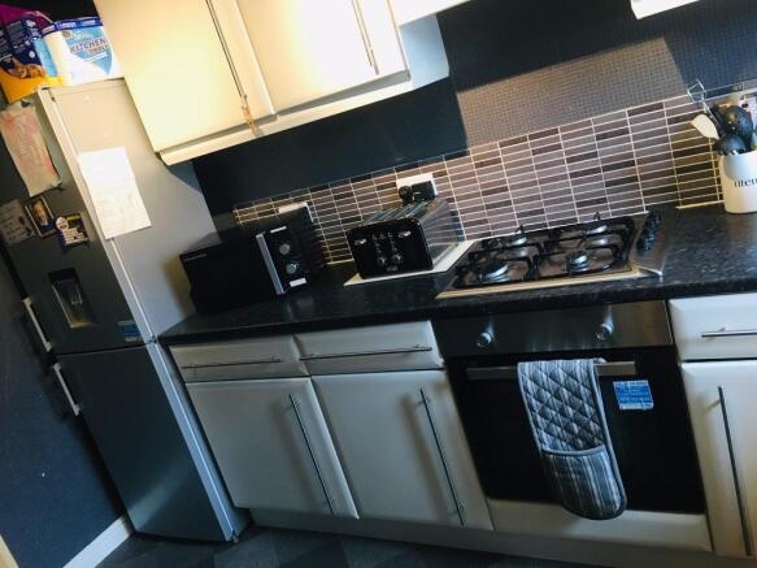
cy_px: 284
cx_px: 378
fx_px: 634
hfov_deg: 61.7
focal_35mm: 29
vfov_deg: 48.2
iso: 125
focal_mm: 4.15
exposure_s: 1/33
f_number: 2.2
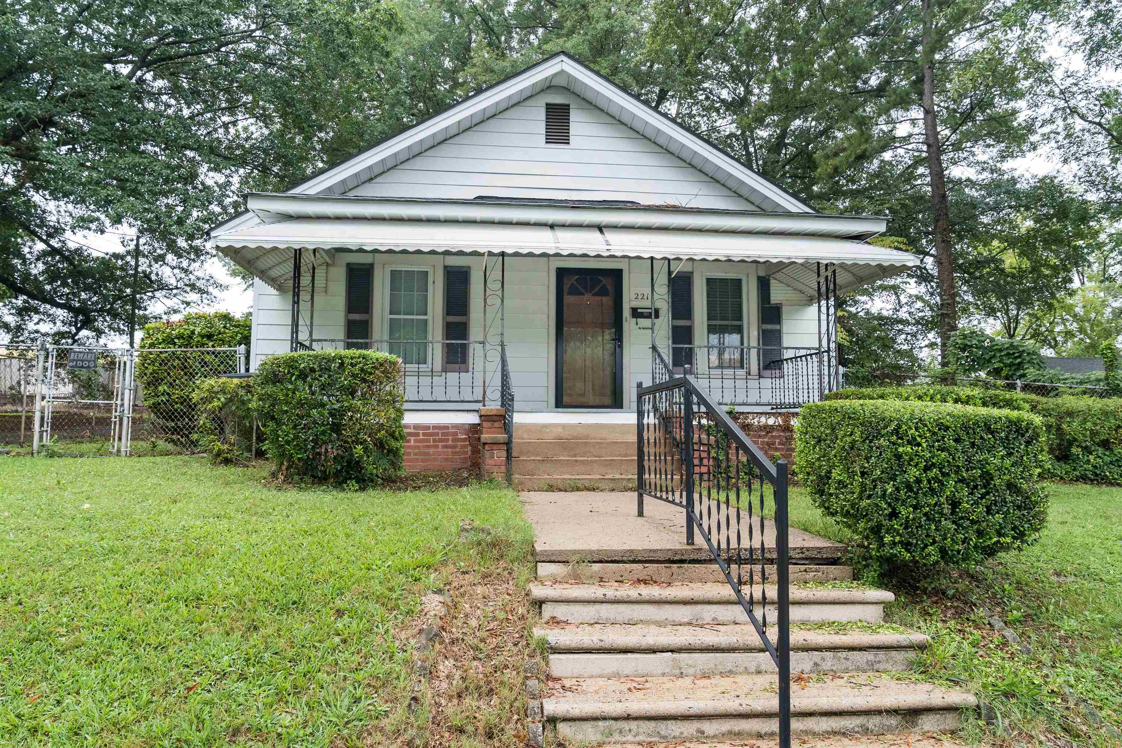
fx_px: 748
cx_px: 561
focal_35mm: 24
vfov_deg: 53.1
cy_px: 374
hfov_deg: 73.7
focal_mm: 24
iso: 2000
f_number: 7.1
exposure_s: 1/200
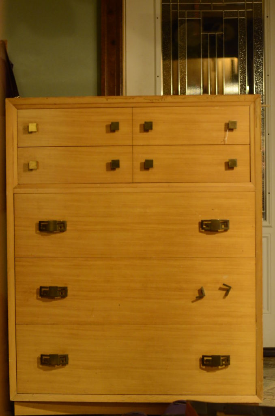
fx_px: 863
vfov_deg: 27.0
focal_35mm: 75
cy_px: 208
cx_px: 138
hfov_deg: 18.1
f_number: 2.5
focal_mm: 50
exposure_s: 1/60
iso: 3200
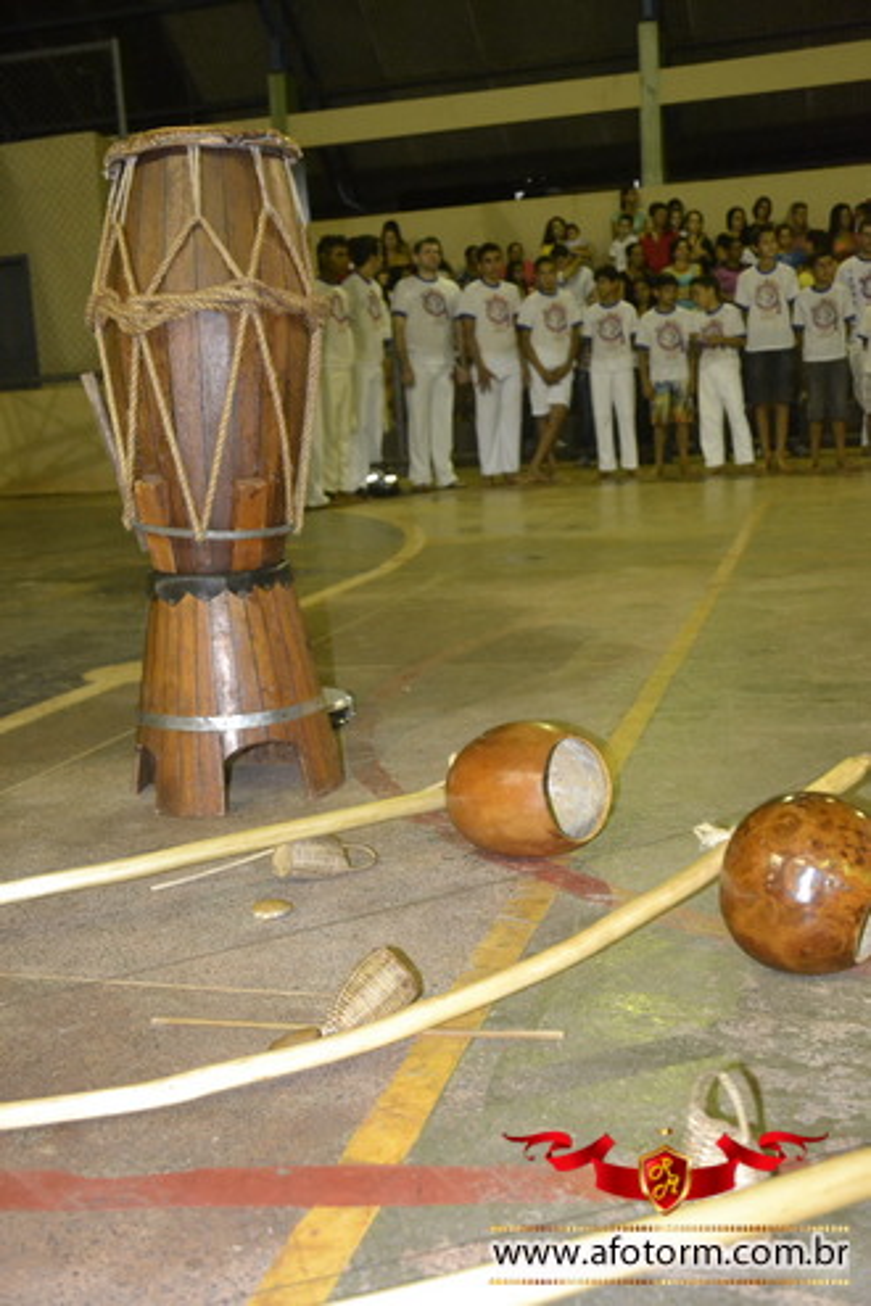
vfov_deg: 49.6
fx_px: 1415
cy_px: 653
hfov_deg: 34.2
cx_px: 436
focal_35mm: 39
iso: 3200
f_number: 3.8
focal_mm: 26
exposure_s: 1/60
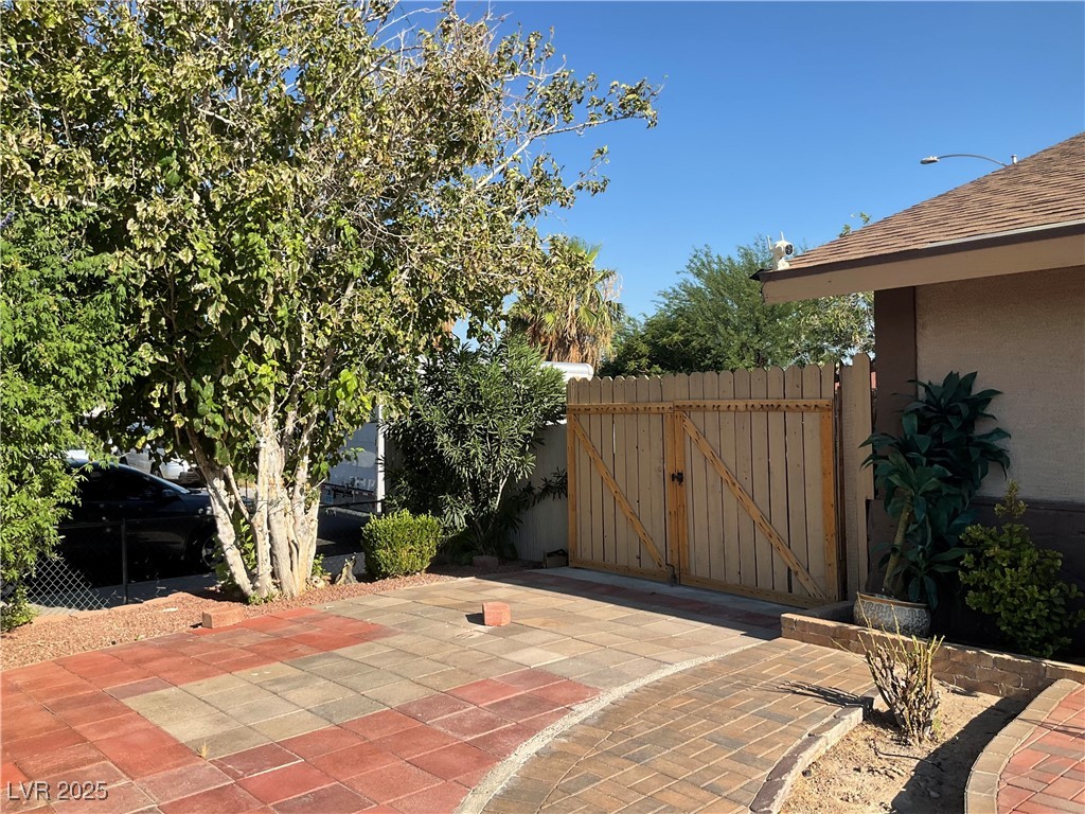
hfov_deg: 61.7
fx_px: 909
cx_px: 542
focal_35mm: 29
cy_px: 407
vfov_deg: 48.2
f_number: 1.8
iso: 25
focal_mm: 3
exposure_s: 1/1377
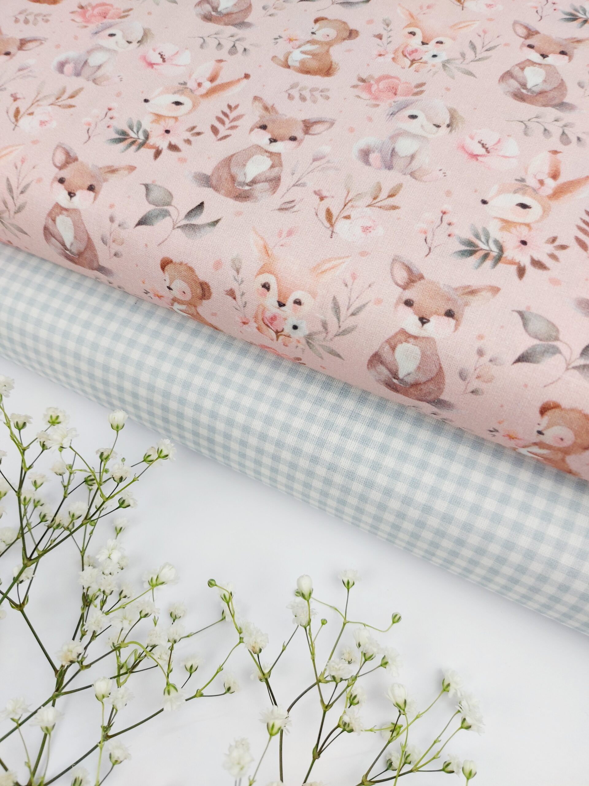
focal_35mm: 24
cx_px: 294
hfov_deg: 56.8
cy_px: 393
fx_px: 544
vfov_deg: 71.6
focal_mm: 5.23
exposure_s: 1/100
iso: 32
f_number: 1.8
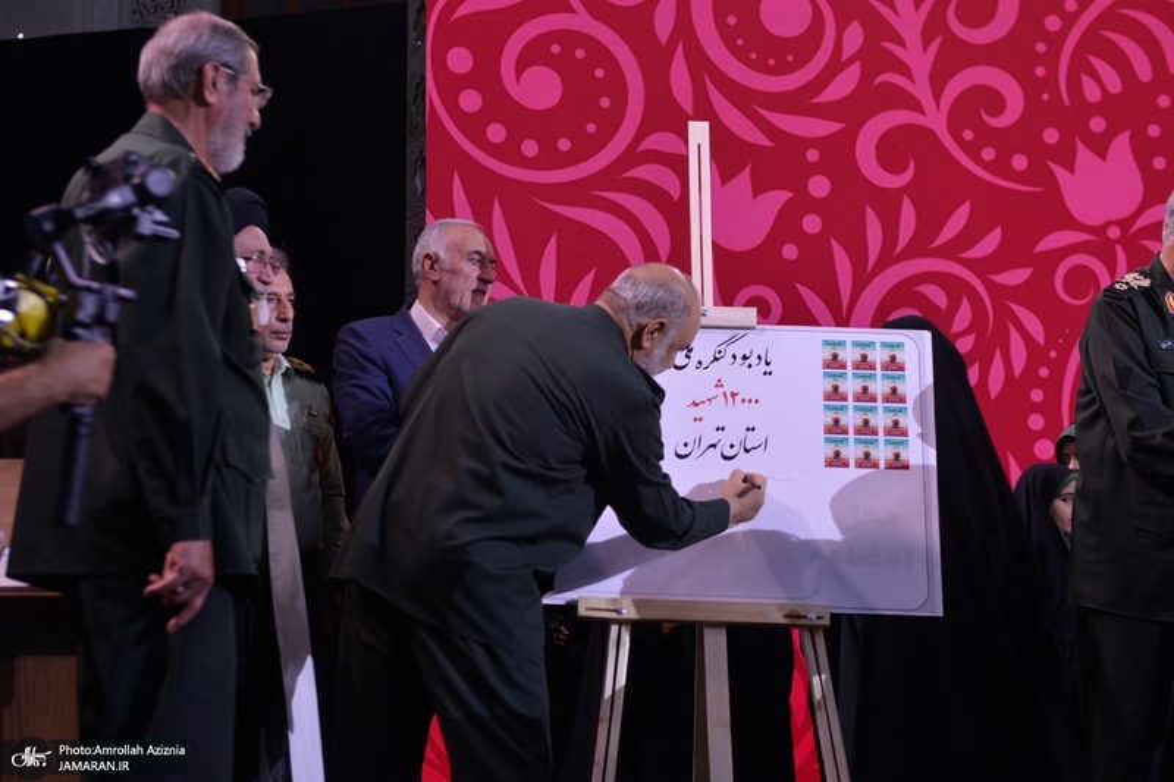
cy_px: 391
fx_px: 2282
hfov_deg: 28.8
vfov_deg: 19.4
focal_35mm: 70
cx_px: 587
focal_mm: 70
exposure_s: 1/100
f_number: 5
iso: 500
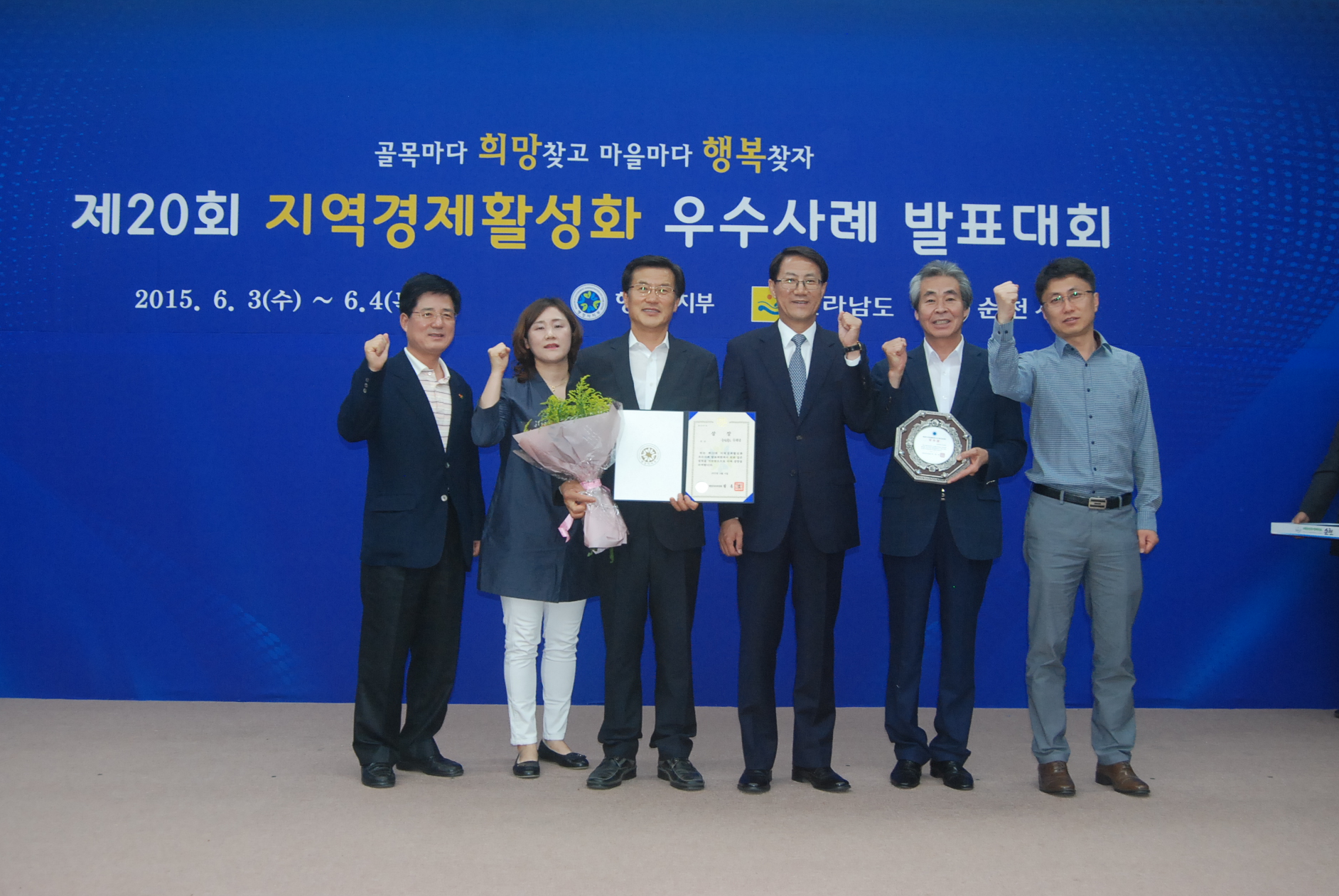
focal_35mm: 37
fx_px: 1378
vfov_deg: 36.0
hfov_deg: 51.8
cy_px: 442
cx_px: 672
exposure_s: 1/60
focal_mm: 24
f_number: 5
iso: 800
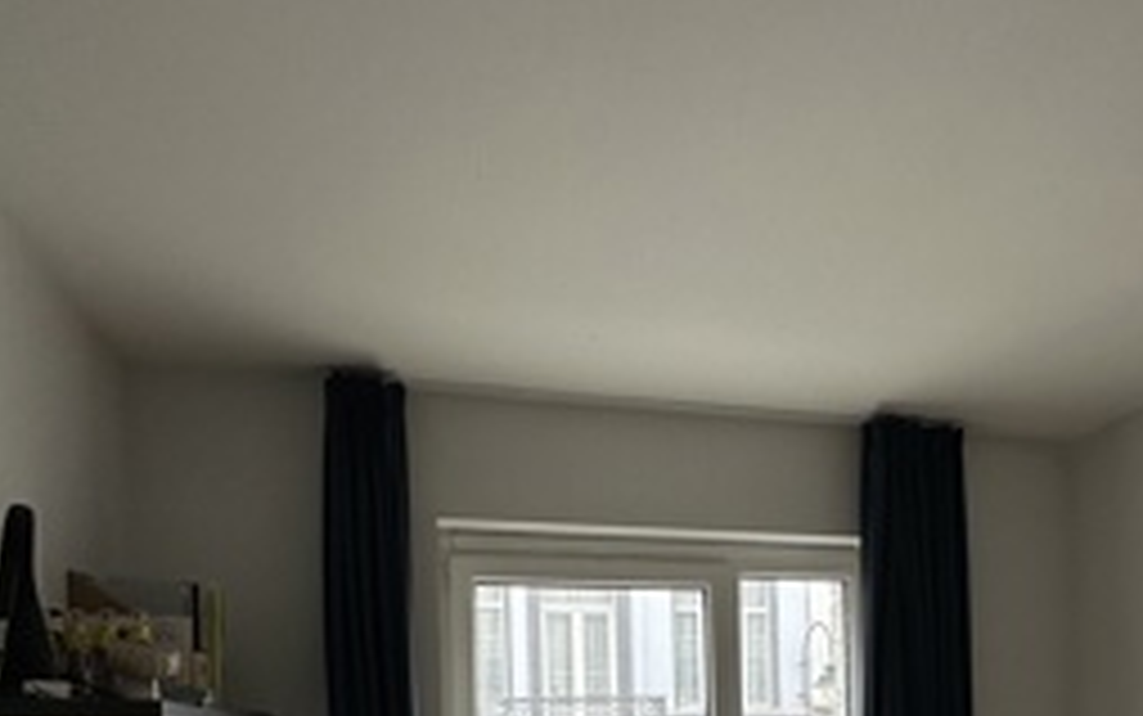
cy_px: 757
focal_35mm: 28
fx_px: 873
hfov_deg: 65.7
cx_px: 693
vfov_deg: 38.2
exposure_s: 1/99
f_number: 2.2
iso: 80
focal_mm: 2.22
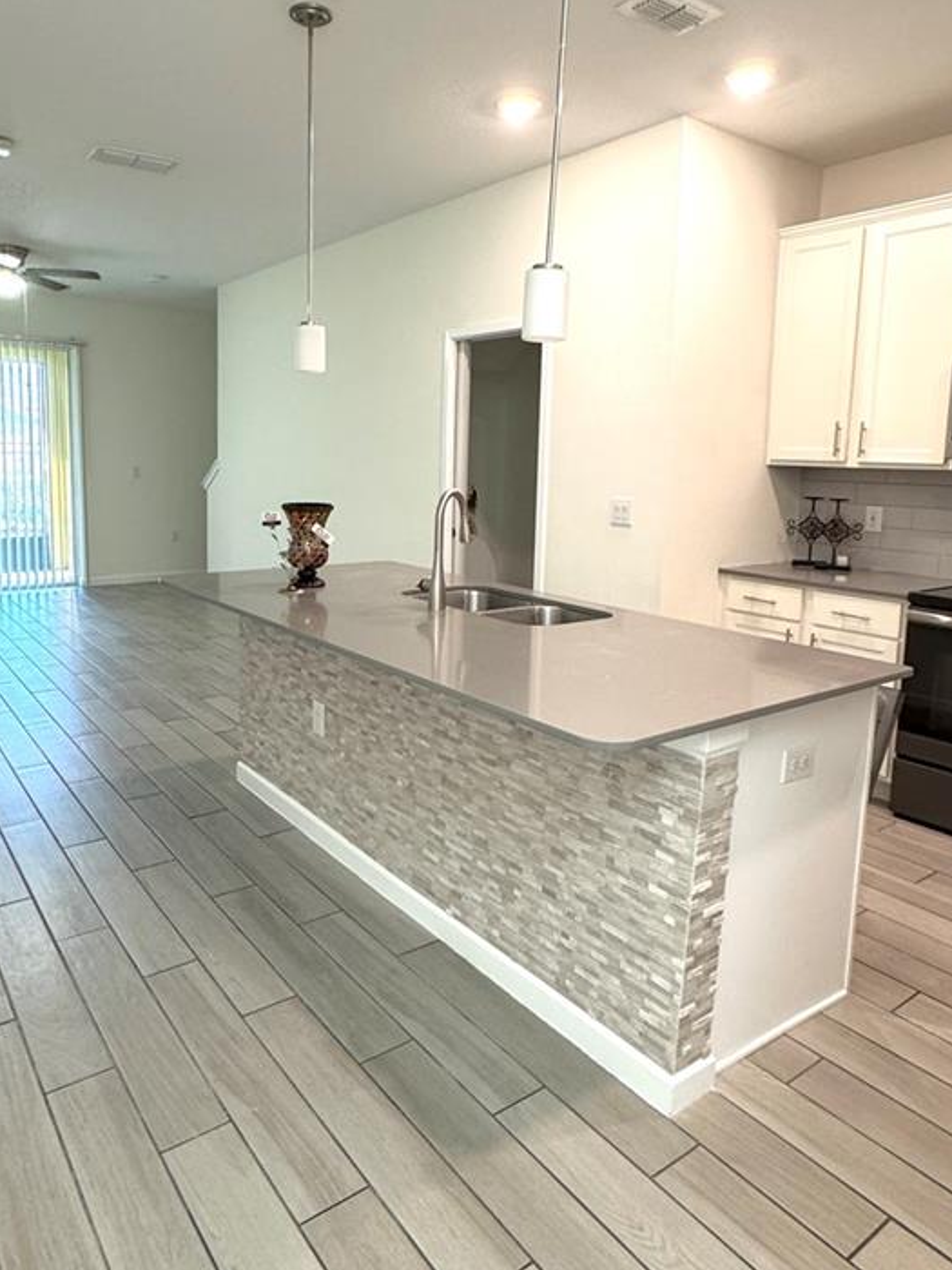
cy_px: 559
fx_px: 880
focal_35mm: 24
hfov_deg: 56.7
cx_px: 421
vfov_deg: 71.3
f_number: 2.2
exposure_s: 1/60
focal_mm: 2.22
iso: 250
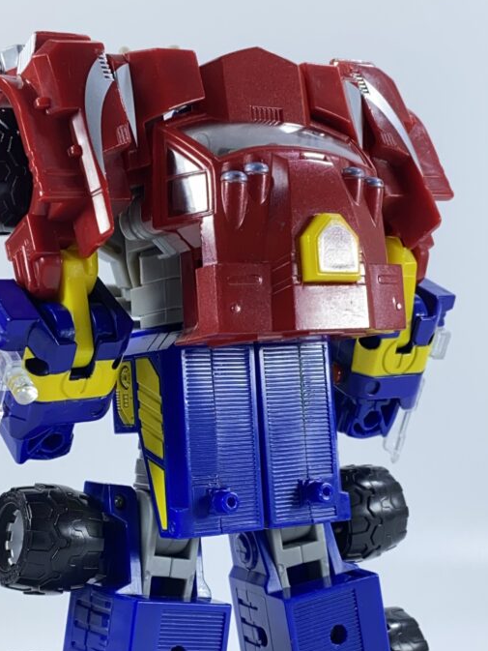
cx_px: 207
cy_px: 423
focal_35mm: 70
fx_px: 1315
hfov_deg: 21.0
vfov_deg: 27.6
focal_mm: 4.25
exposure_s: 1/121
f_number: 1.8
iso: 50
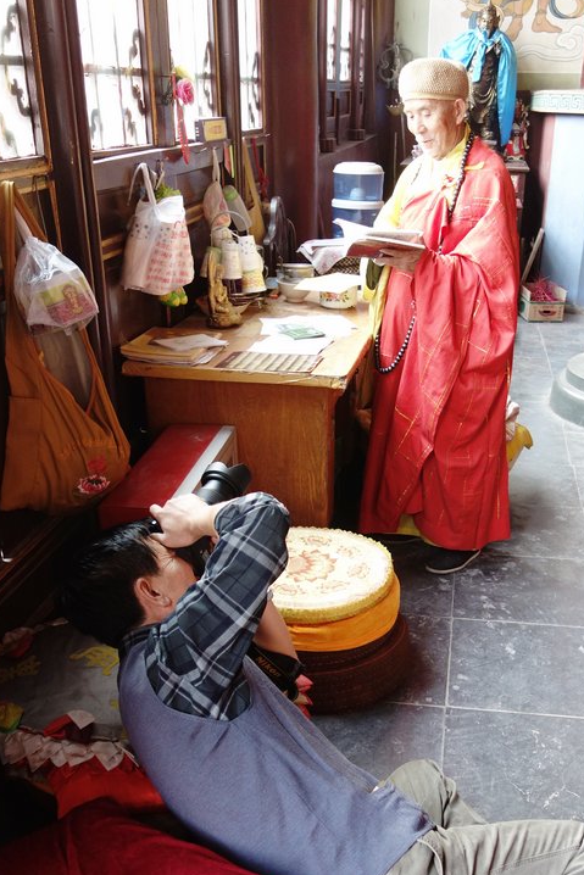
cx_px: 372
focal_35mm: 39
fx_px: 948
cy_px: 583
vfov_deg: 48.7
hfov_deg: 34.0
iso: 320
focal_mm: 10.4
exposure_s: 1/30
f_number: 2
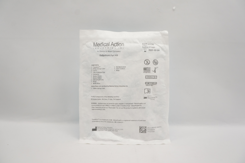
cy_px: 82
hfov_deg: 67.4
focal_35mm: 27
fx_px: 184
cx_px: 122
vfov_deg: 47.8
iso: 800
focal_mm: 18
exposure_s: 1/200
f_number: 6.3
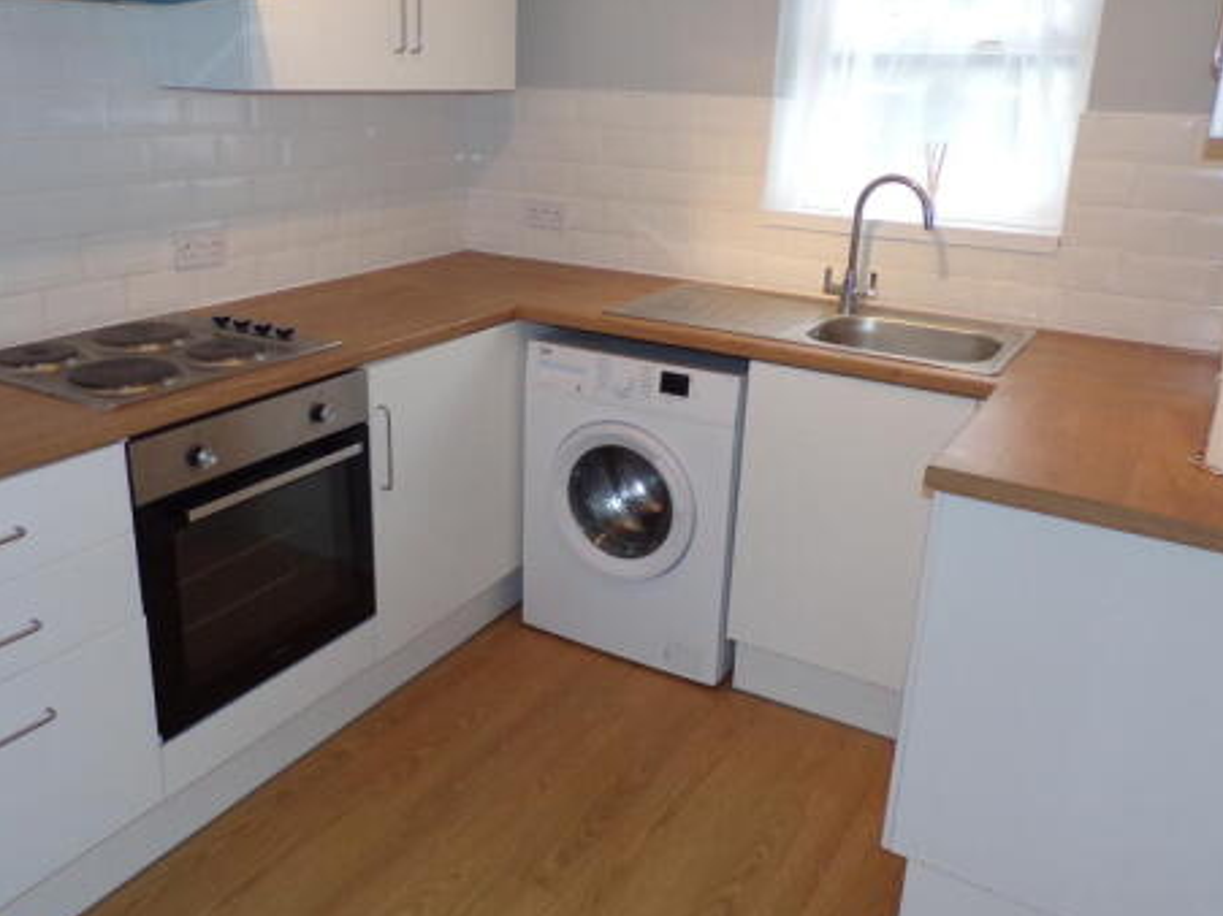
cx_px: 568
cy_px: 411
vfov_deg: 45.4
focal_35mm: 31
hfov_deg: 58.3
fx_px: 1095
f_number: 3
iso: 200
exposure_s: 1/34
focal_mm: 4.3
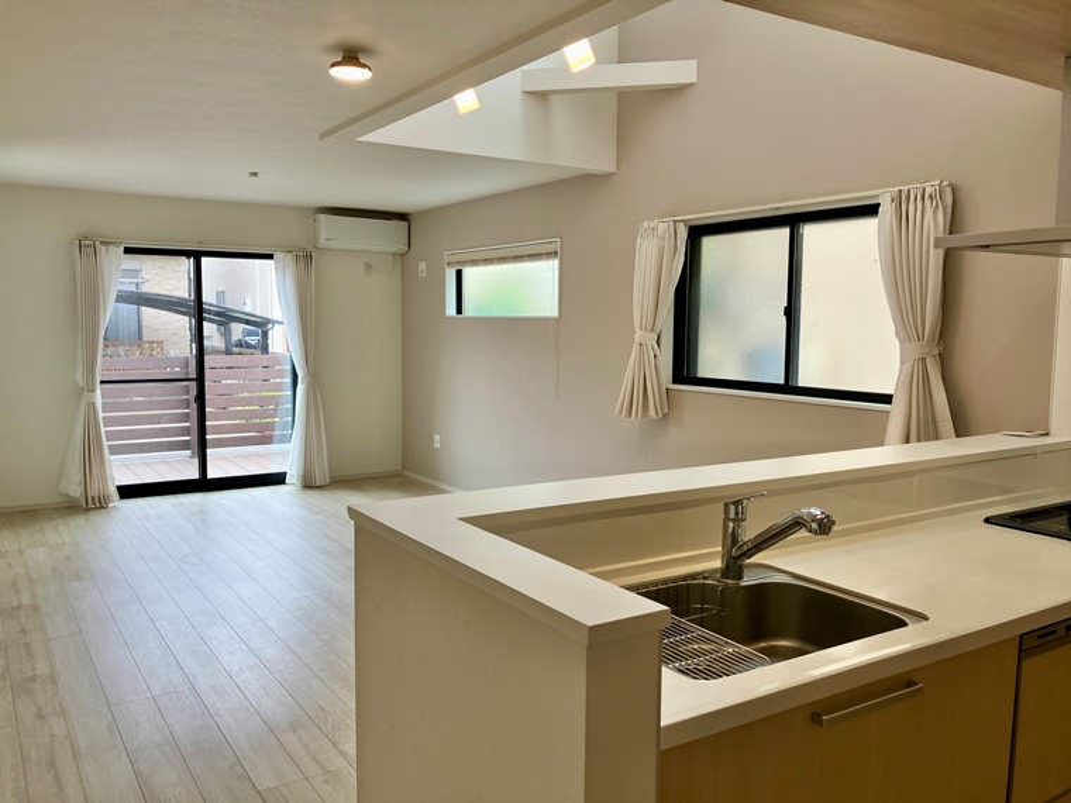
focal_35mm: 28
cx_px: 536
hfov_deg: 63.4
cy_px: 402
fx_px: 866
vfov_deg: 49.7
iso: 40
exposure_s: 1/121
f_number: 1.8
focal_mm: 3.99
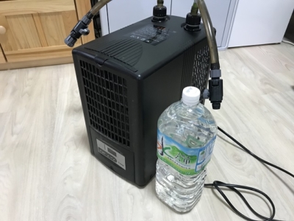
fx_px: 238
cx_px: 147
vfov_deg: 49.7
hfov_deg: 63.4
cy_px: 110
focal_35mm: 28
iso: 100
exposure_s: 1/16
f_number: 1.8
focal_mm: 3.99
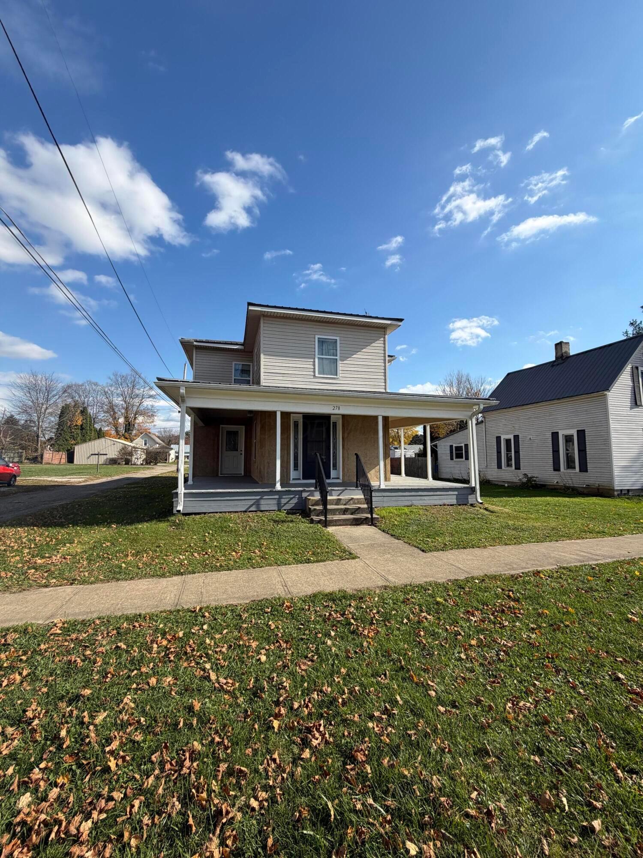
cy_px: 429
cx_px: 322
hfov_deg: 85.7
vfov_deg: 102.1
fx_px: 347
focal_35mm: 14
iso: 25
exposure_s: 1/770
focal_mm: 2.22
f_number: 2.2
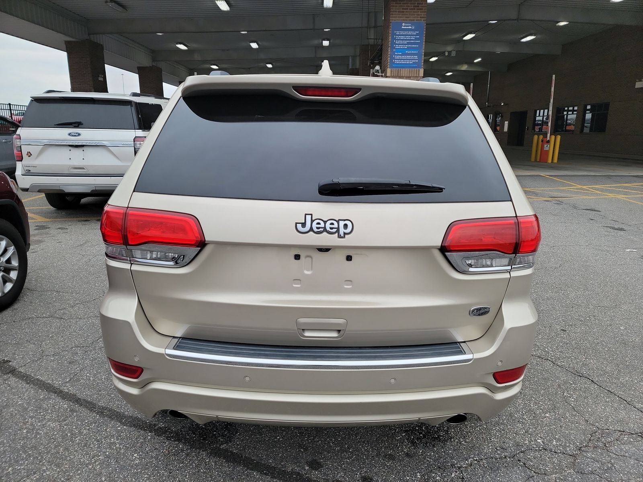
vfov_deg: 56.8
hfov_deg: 71.6
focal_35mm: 24
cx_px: 322
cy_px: 241
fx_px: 446
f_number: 1.8
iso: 53
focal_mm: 6.7
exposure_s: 1/119
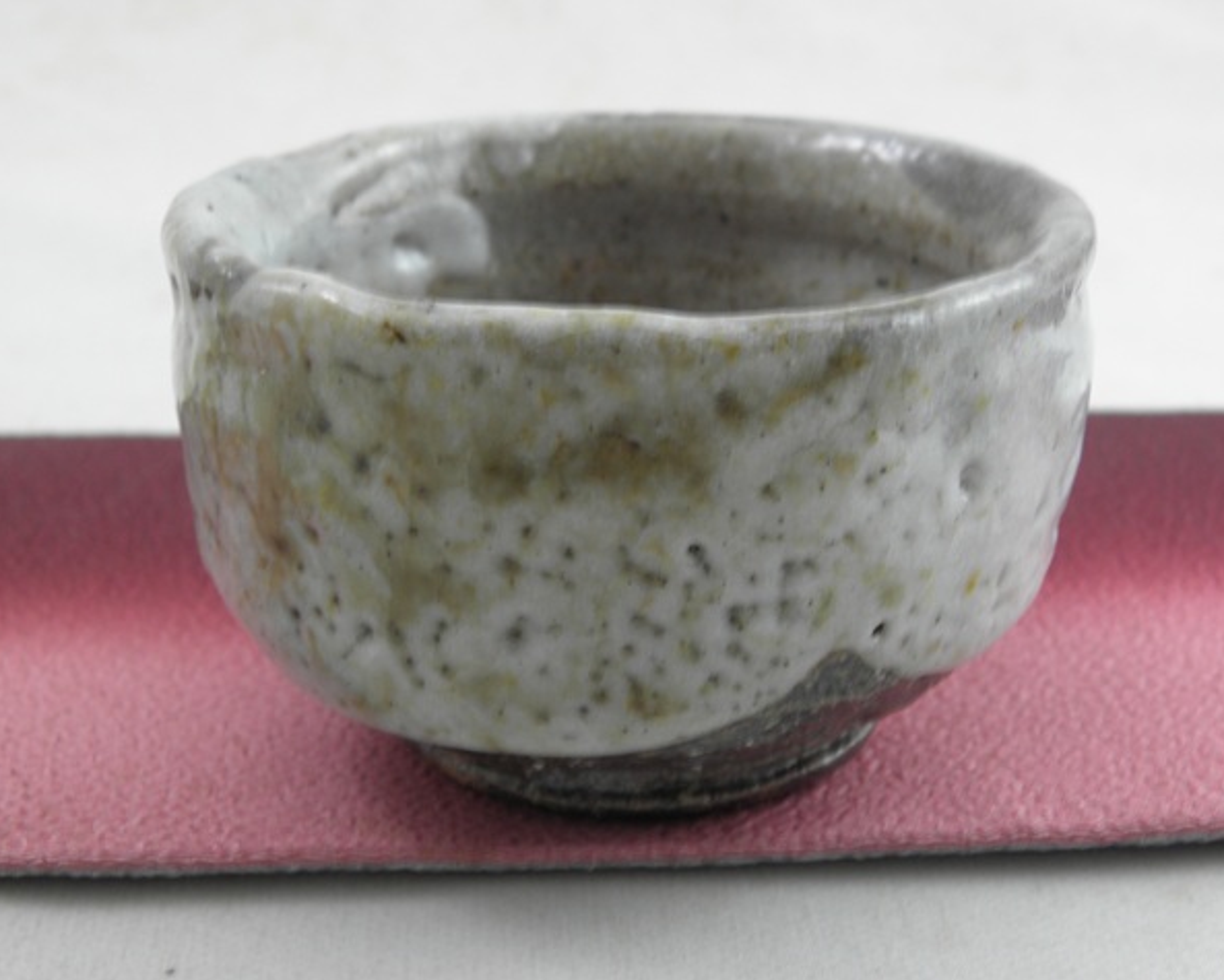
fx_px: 2175
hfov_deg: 31.4
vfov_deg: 25.4
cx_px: 588
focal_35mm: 60
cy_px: 487
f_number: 3.6
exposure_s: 1/10
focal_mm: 10.29
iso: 125
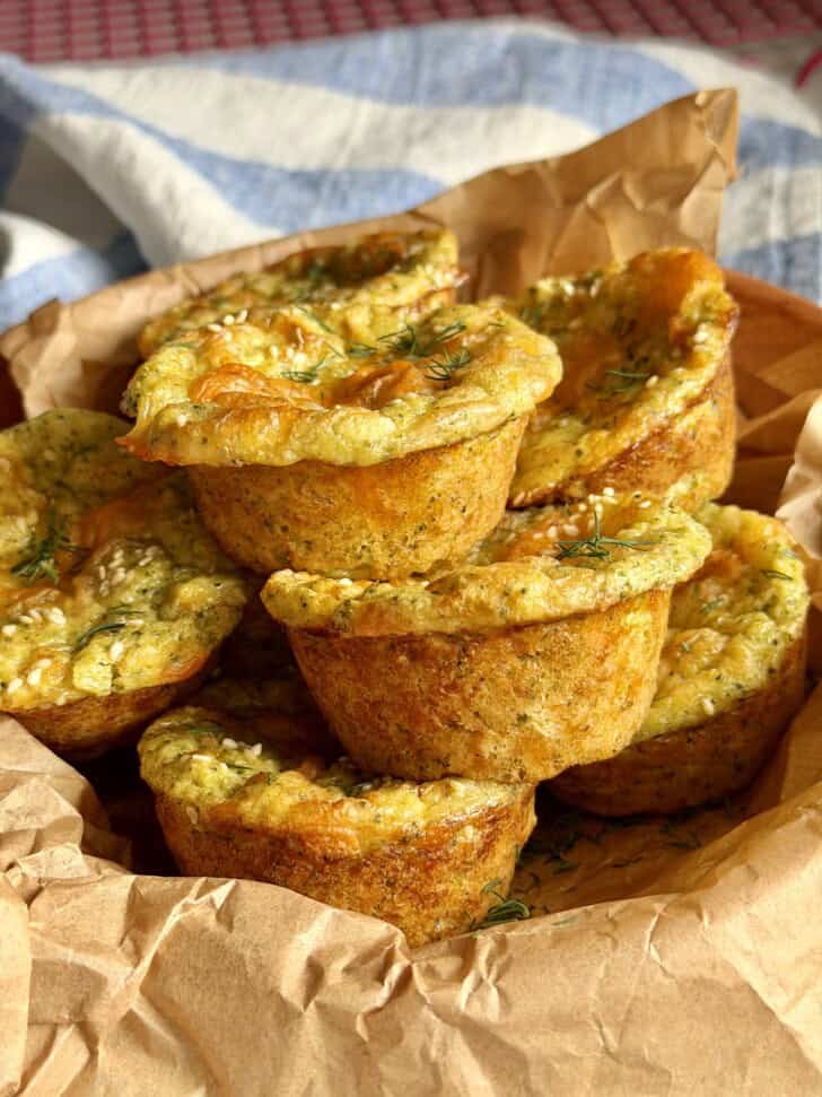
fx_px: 1520
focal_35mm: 48
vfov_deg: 39.7
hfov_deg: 30.3
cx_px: 411
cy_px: 548
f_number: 1.8
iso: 100
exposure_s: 1/64
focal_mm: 6.8
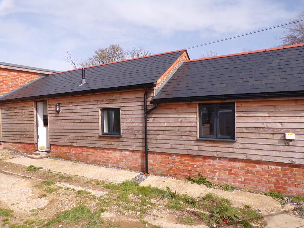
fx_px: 211
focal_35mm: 24
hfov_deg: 71.6
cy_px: 114
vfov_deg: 56.8
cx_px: 152
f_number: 5.8
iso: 80
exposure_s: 1/280
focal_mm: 4.3
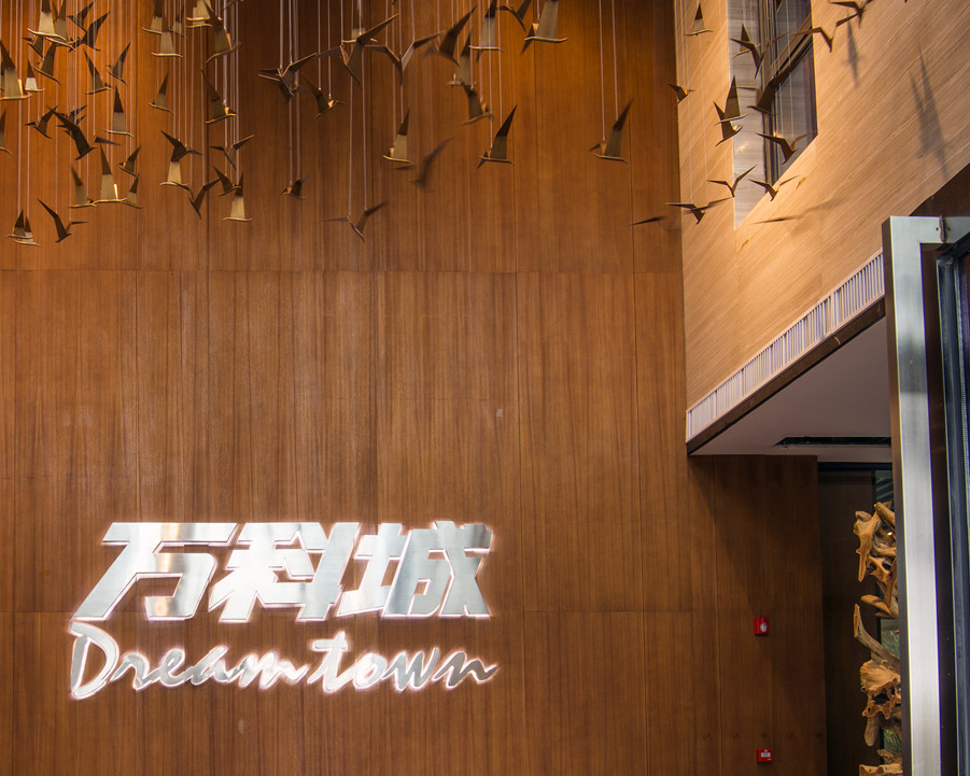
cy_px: 521
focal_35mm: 25
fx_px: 718
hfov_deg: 65.2
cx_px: 282
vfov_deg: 55.5
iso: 100
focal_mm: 16
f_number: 13
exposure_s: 1/1.25
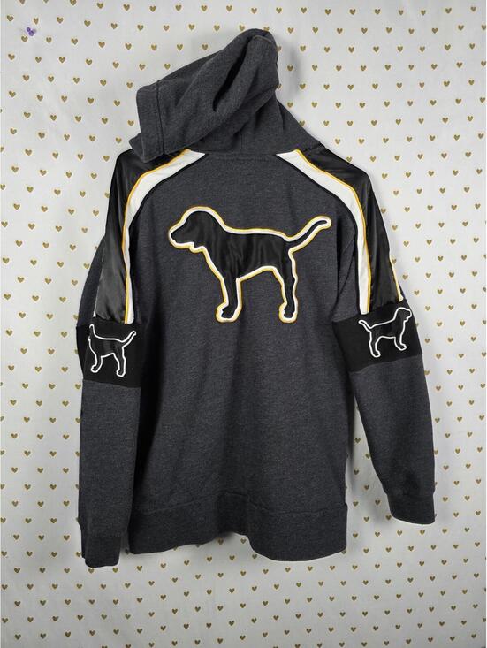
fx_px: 431
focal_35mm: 23
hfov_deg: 59.0
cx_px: 244
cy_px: 324
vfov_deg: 73.9
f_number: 1.7
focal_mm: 6.3
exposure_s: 1/180
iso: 200
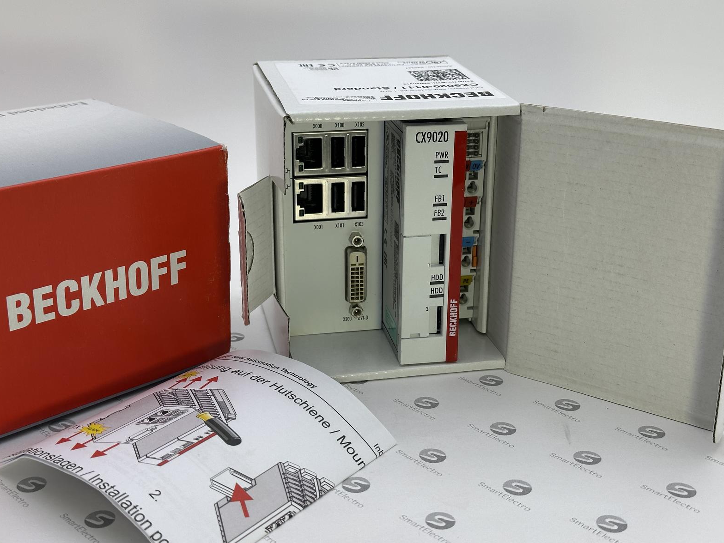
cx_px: 357
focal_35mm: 49
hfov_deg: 38.9
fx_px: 1025
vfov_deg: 29.7
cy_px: 270
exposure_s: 1/785
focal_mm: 6.86
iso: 64
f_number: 1.78
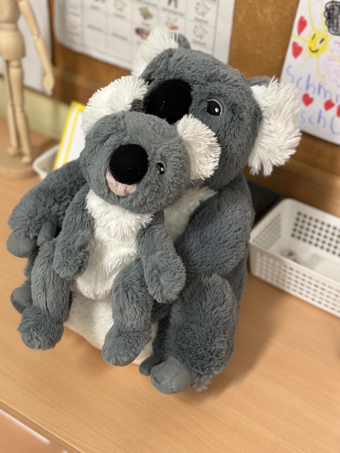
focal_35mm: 48
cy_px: 226
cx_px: 170
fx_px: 629
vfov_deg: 39.7
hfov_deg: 30.3
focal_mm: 6.86
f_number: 1.78
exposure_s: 1/50
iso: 125
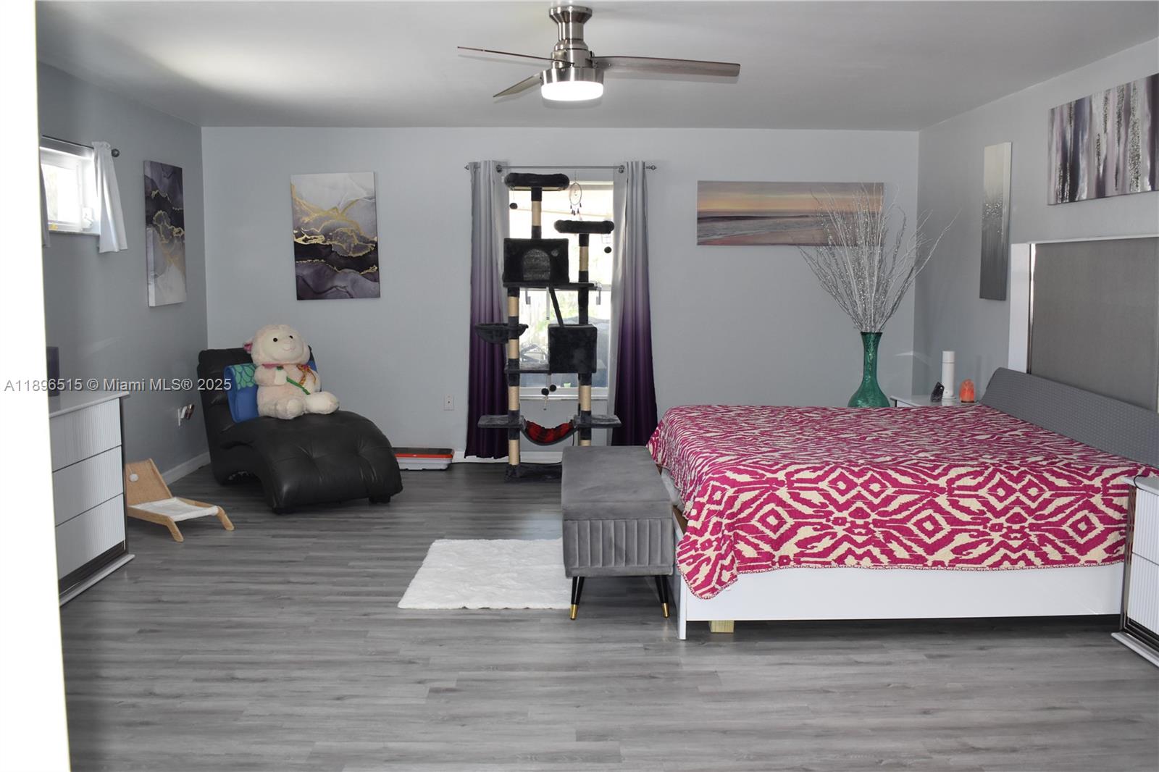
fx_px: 1062
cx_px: 580
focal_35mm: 33
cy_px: 386
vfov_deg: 40.0
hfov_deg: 57.2
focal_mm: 22
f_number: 4.5
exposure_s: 1/80
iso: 800
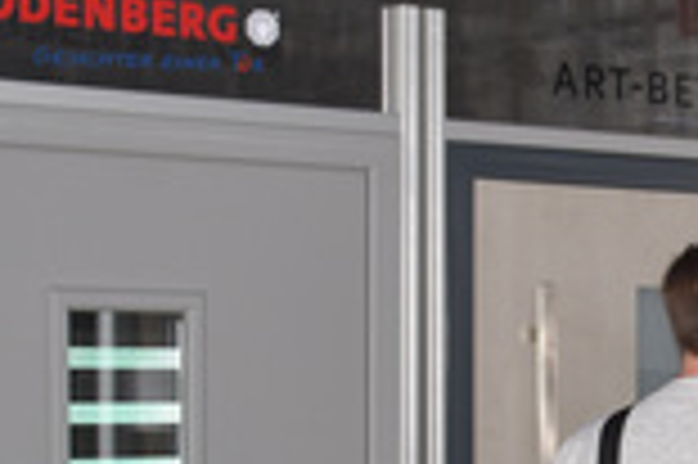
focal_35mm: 127
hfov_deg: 15.5
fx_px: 2460
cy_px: 516
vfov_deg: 10.6
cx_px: 878
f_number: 3.8
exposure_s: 1/60
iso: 250
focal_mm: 26
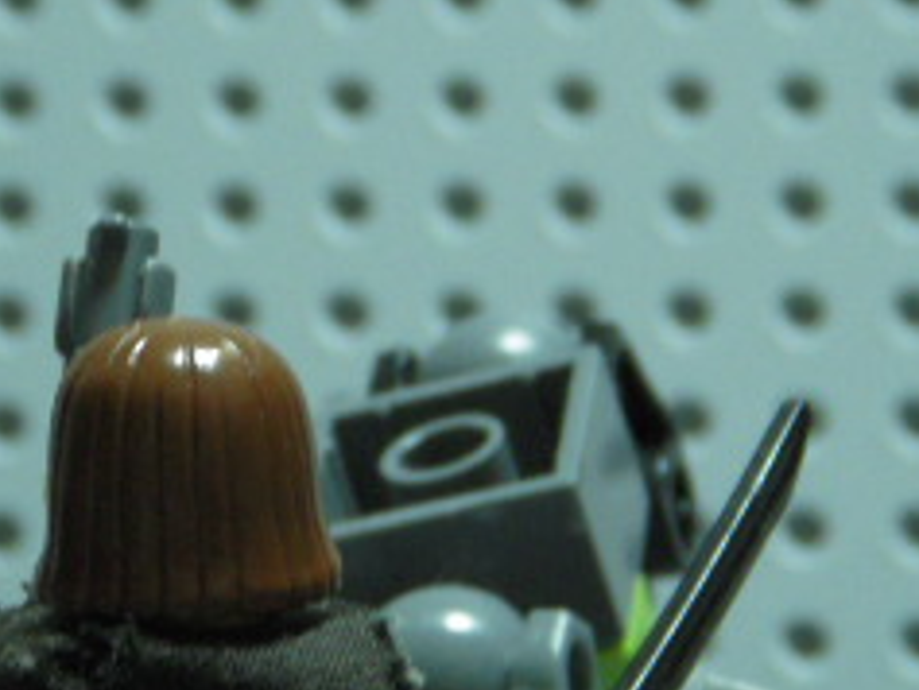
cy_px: 264
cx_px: 473
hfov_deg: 7.0
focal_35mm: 281
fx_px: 7464
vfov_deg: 5.3
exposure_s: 1/6
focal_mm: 17.3
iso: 400
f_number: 4.1
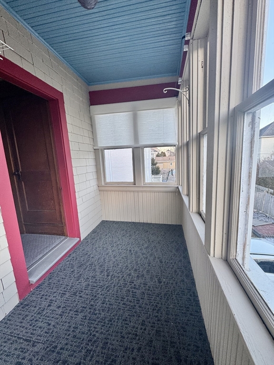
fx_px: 148
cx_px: 137
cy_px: 182
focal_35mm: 14
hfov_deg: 85.7
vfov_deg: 102.1
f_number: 2.2
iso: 100
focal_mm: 2.22
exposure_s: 1/99
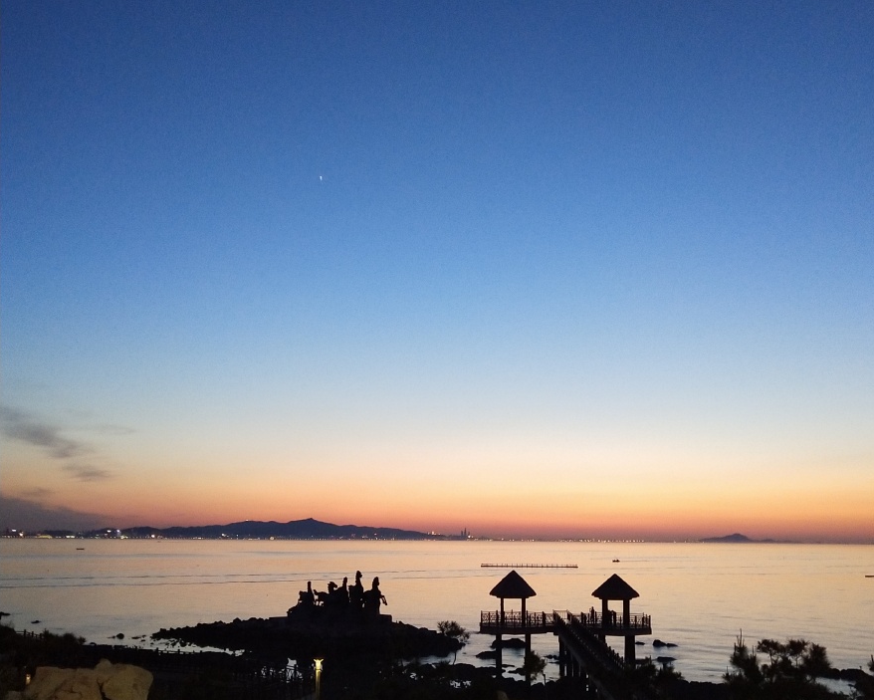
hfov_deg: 45.8
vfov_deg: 37.2
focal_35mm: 40
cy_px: 422
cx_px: 447
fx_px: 1035
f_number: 1.8
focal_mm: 3.95
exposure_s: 1/25
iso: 692
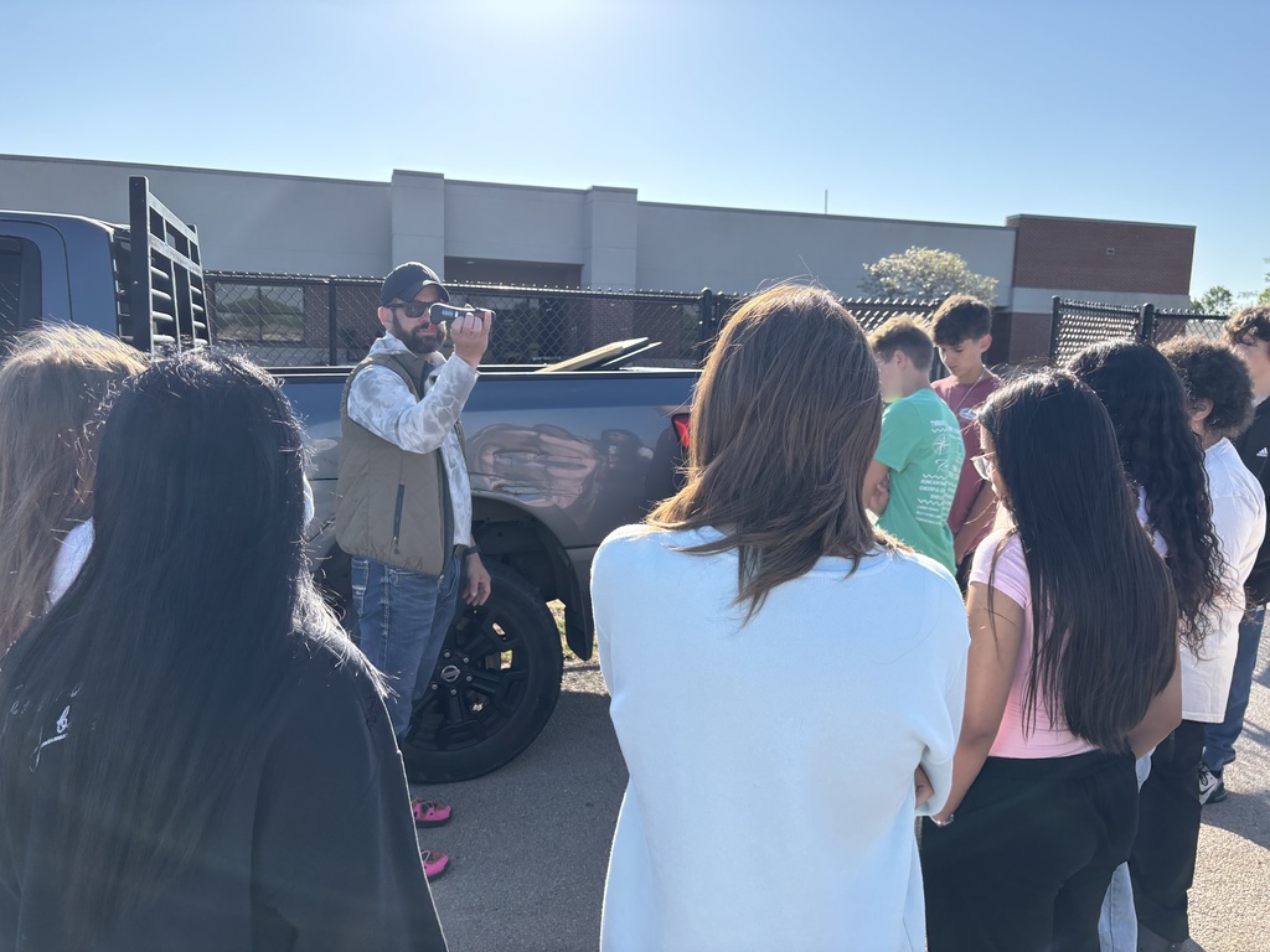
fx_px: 954
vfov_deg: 53.1
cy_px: 476
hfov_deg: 67.3
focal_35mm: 26
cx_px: 635
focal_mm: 5.96
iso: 50
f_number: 1.6
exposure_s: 1/1344
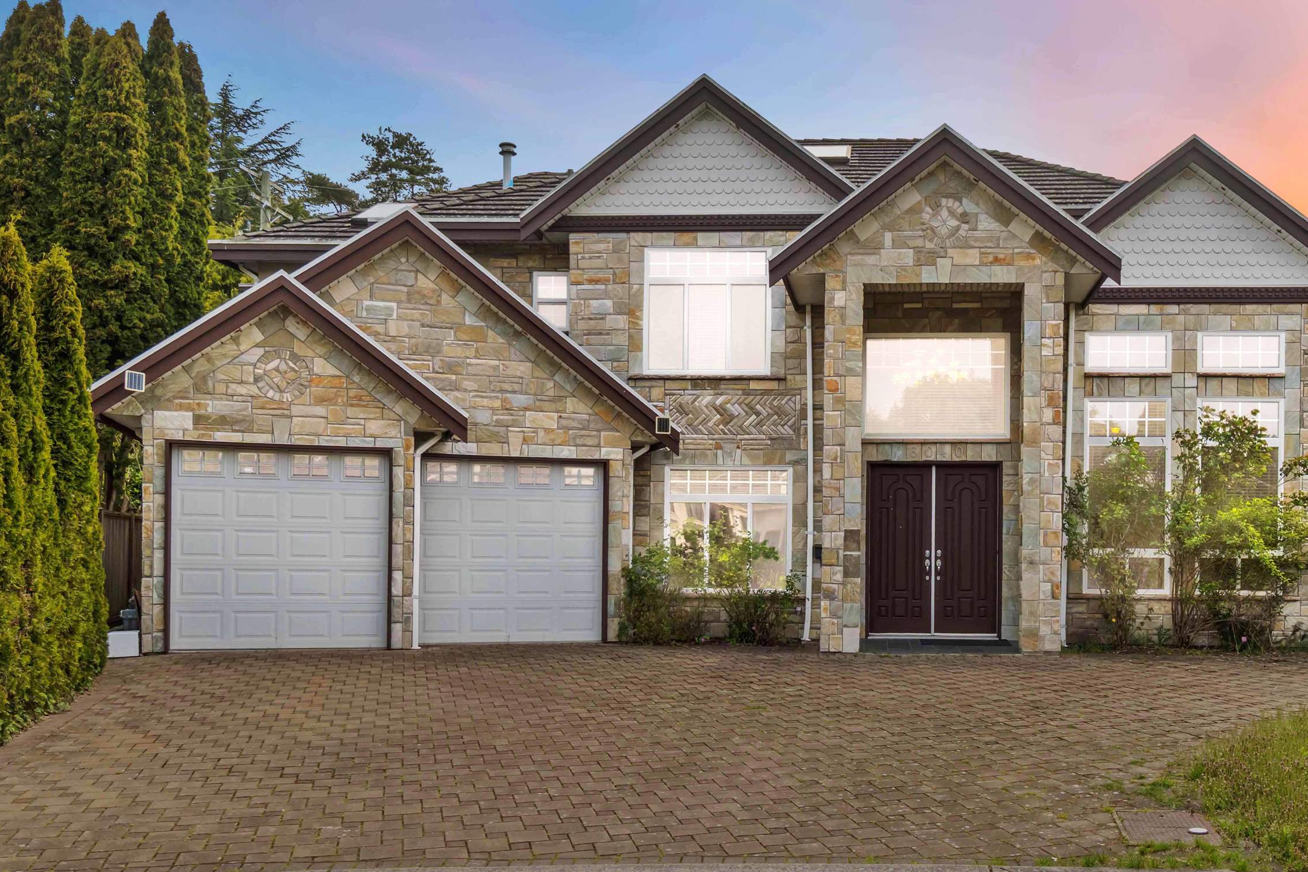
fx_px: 1115
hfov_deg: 59.6
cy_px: 390
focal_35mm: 31
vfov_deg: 42.7
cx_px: 852
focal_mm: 15
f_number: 9
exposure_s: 1/80
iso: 100
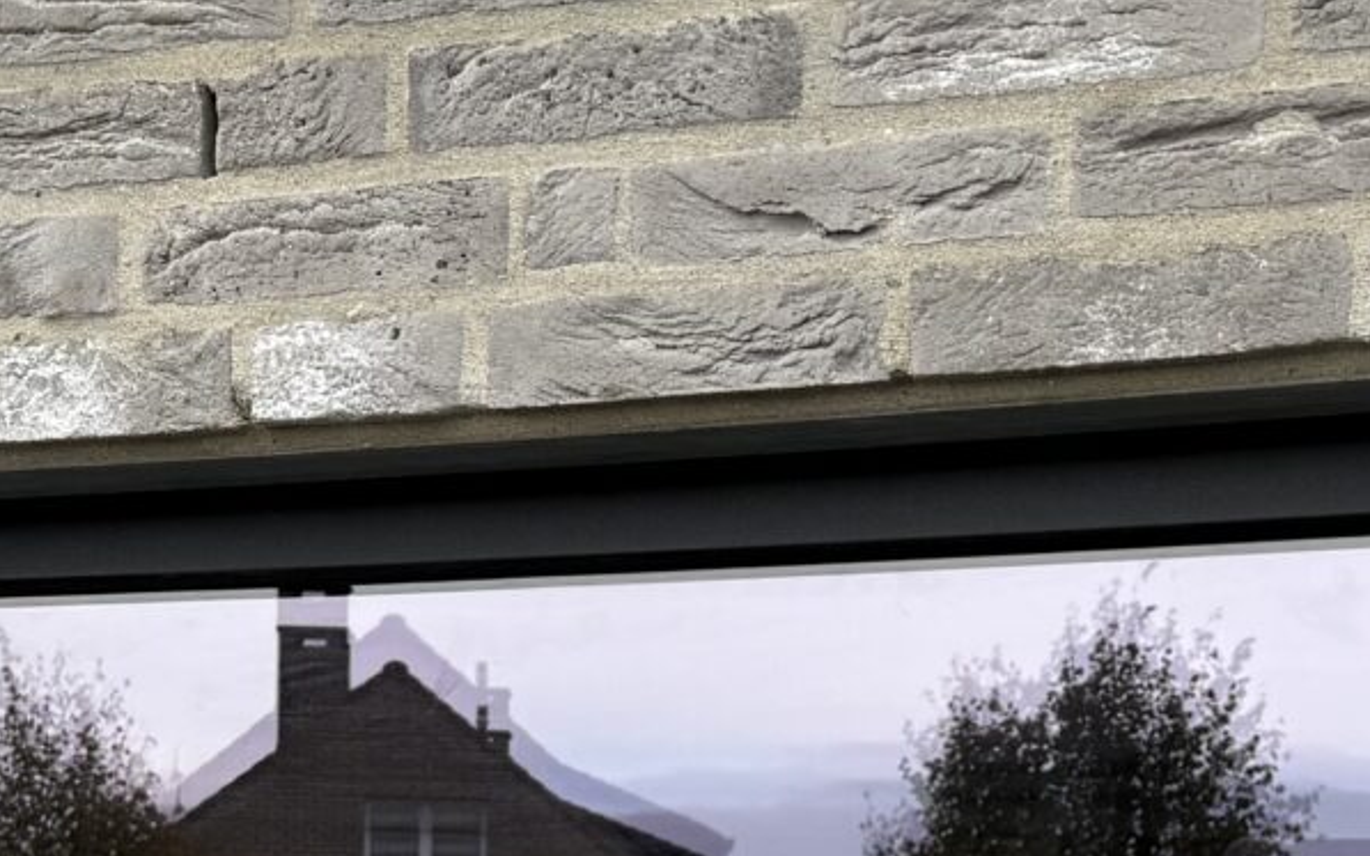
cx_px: 677
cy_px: 1354
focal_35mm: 109
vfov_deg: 11.4
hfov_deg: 19.1
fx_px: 4069
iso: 80
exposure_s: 1/728
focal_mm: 6.76
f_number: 1.78
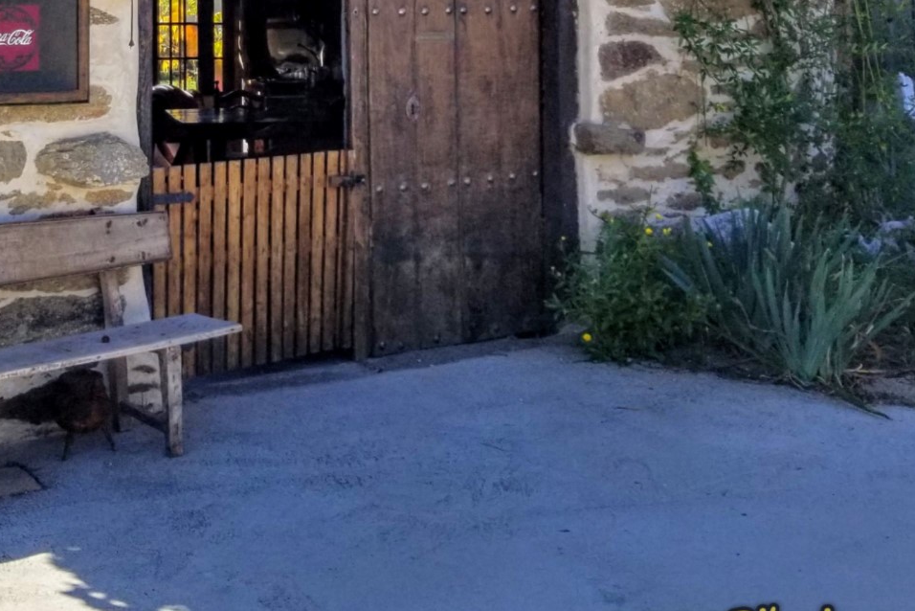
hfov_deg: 34.4
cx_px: 250
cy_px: -58
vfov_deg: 22.5
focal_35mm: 57
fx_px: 1449
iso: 50
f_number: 1.7
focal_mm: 4.3
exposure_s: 1/1736
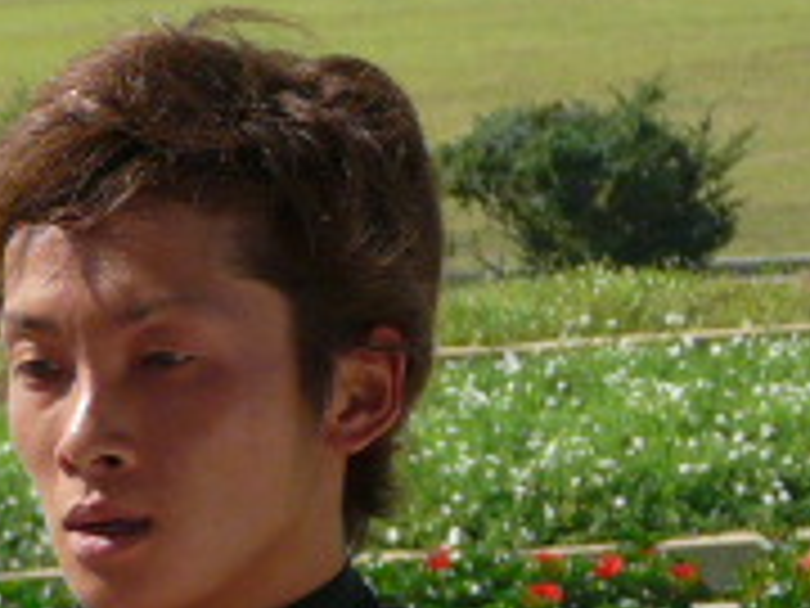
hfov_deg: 3.6
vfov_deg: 2.7
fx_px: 12753
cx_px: -369
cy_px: 617
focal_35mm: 545
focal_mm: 19.7
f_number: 4
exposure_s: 1/800
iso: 100
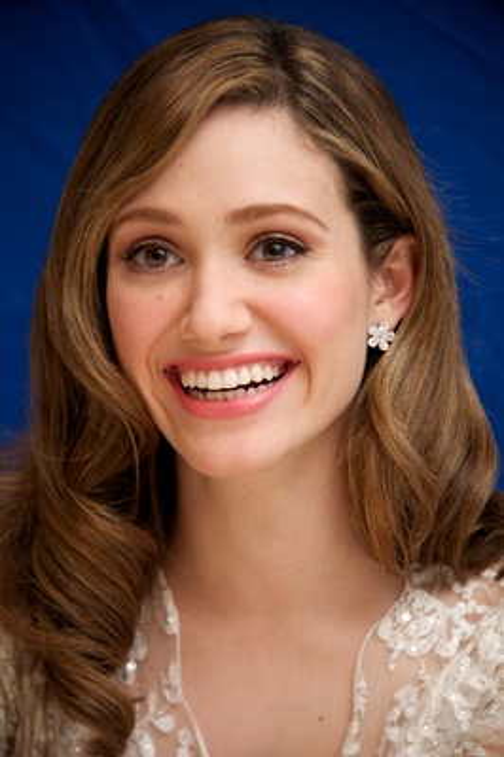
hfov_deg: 5.5
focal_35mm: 250
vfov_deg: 8.2
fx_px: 5259
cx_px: 252
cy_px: 378
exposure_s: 1/60
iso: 500
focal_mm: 250
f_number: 5.6
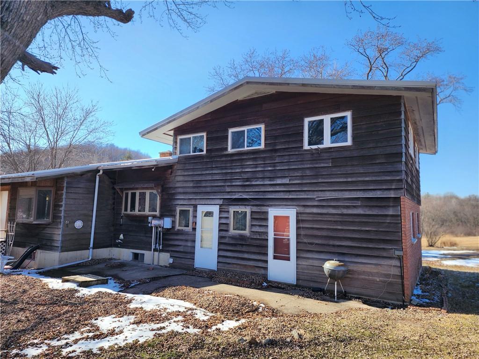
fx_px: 318
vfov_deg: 58.9
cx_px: 240
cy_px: 180
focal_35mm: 23
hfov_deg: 73.9
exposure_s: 1/541
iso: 12
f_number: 1.8
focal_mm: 6.4
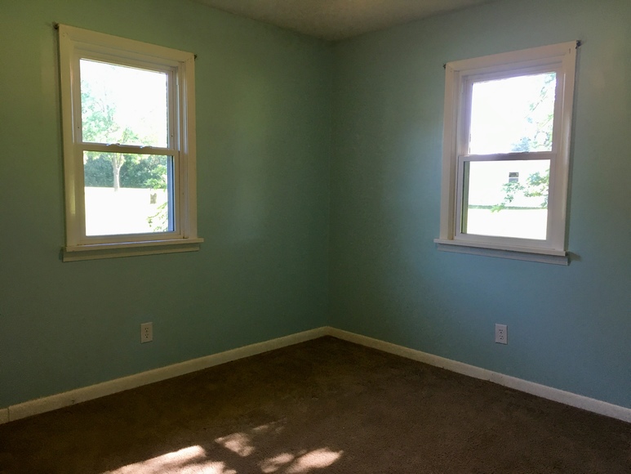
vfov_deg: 48.2
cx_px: 316
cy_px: 237
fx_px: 529
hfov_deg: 61.7
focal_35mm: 29
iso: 40
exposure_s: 1/30
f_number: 2.2
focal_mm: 4.15
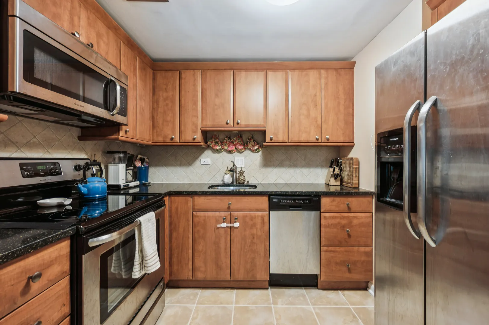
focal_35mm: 14
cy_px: 162
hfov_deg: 104.3
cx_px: 244
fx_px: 190
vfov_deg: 81.1
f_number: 10
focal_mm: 14
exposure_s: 1/2.5
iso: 100
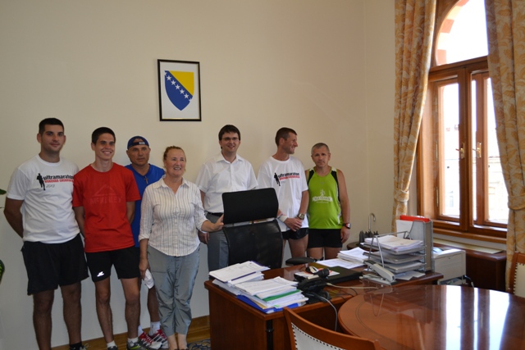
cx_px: 262
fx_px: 438
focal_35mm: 30
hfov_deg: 61.9
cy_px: 175
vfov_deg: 43.6
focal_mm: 20
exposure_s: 1/125
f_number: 4
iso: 320
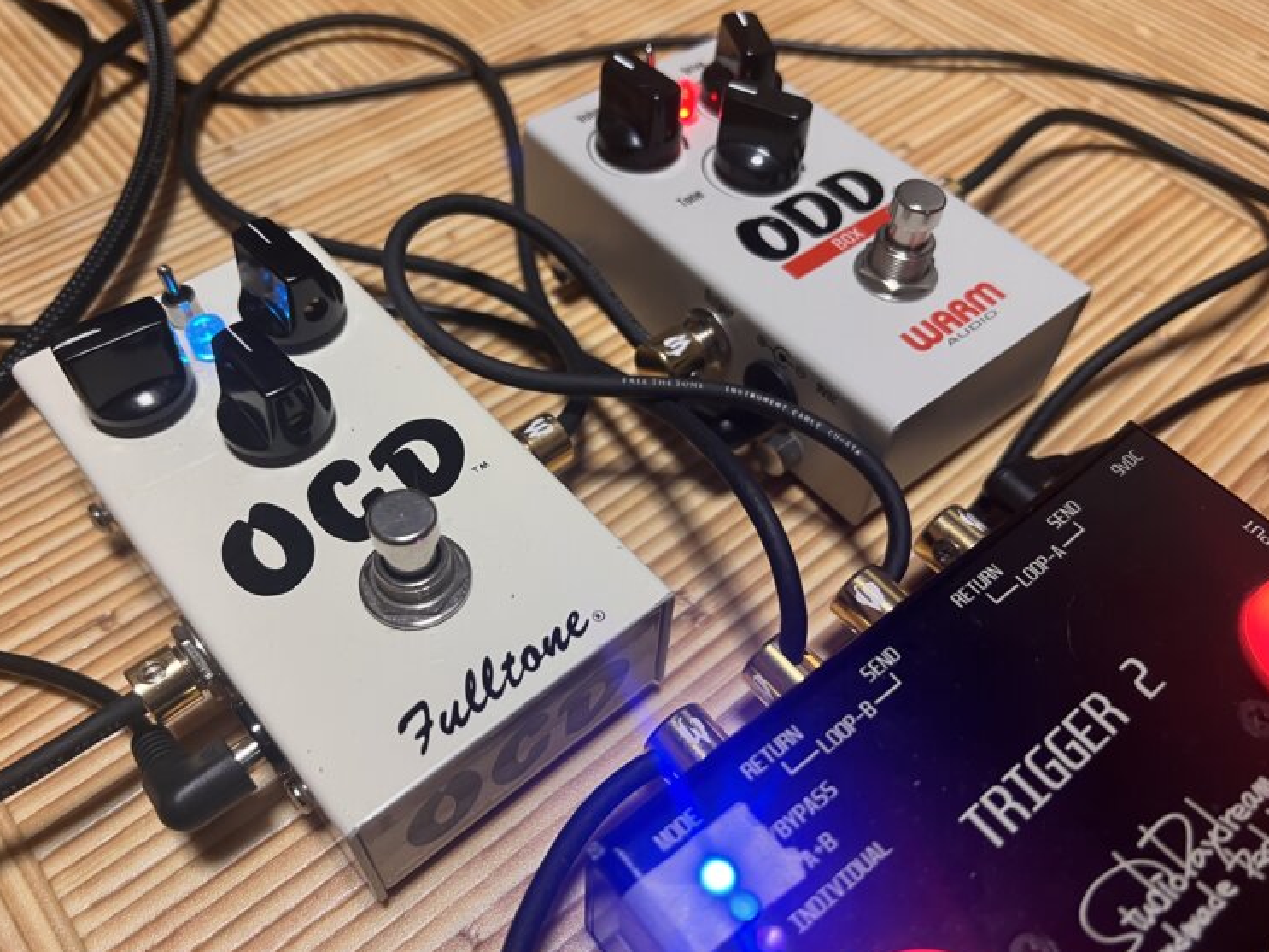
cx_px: 622
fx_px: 1026
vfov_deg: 49.7
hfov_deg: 63.4
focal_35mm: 28
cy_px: 504
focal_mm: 5.7
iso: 160
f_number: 1.5
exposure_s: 1/60
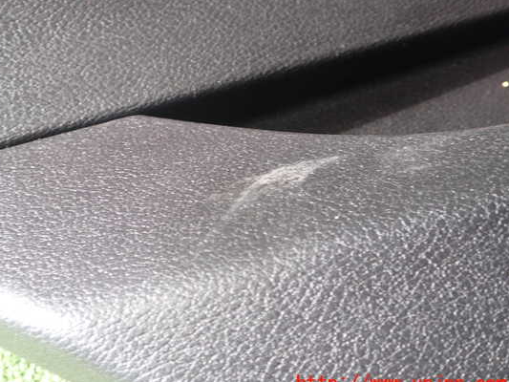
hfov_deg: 51.2
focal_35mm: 36
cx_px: 225
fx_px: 529
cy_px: 181
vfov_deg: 39.7
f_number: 2.4
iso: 200
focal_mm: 5.79
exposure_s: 1/40
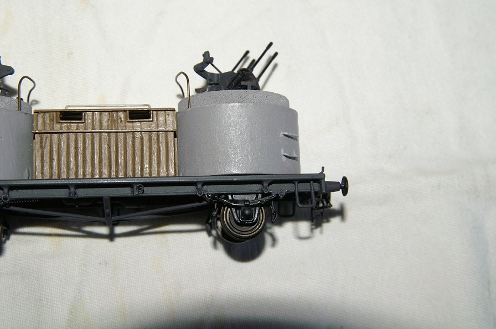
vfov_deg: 20.1
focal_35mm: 68
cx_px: 248
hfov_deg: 29.9
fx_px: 929
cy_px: 164
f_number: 9
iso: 400
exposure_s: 1/125
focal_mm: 45
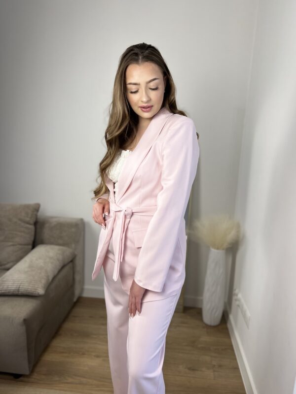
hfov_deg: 53.1
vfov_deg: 67.3
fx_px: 296
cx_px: 148
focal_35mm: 26
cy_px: 197
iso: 32
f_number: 1.5
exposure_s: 1/140
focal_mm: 5.7
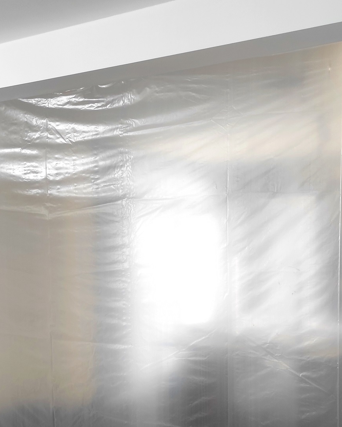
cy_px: 283
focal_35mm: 45
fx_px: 569
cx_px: 178
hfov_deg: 33.4
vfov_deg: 40.7
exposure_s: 1/50
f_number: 1.89
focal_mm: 5.43
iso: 105
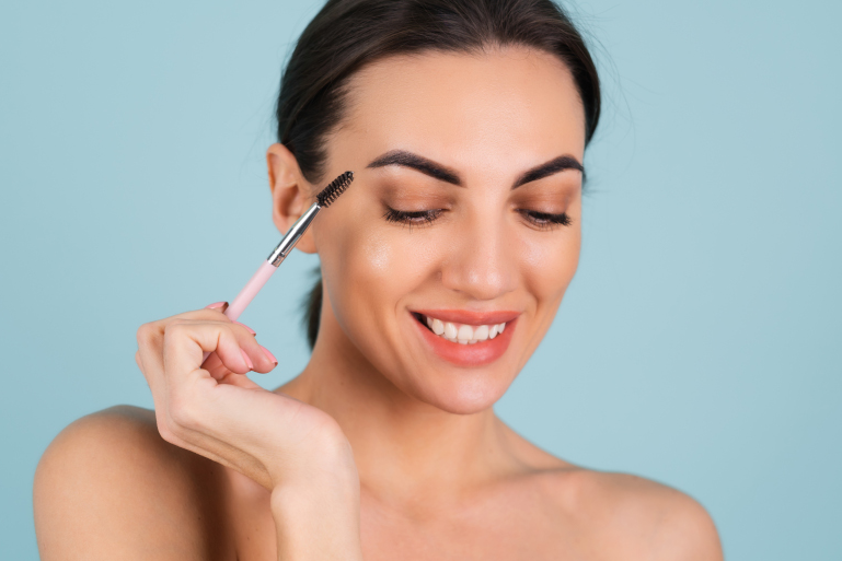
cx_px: 497
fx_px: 1520
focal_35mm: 65
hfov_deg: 30.9
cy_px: 301
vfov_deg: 20.9
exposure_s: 1/125
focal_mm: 50
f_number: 3.5
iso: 100
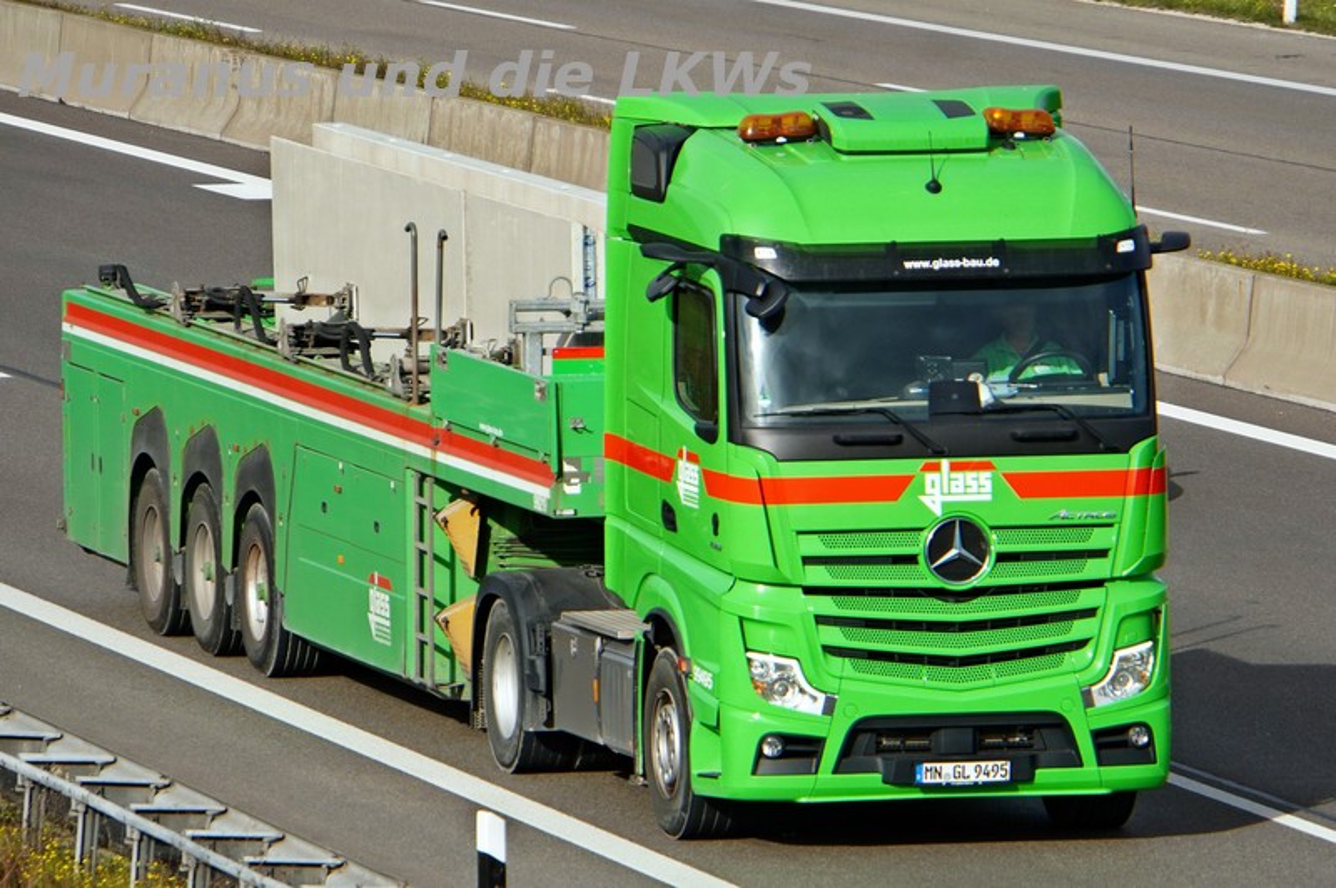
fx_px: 11124
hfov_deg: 6.9
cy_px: 444
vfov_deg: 4.6
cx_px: 668
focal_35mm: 300
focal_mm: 200
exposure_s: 1/1250
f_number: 6.3
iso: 320
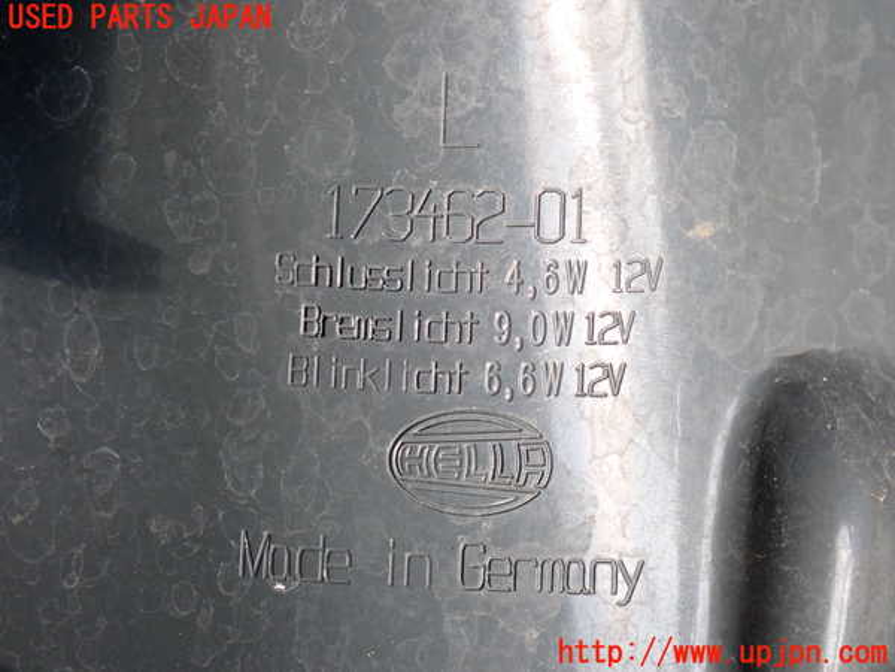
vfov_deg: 14.8
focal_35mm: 100
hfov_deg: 19.6
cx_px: 448
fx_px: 2586
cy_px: 336
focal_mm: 18
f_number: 4.9
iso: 400
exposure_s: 1/125
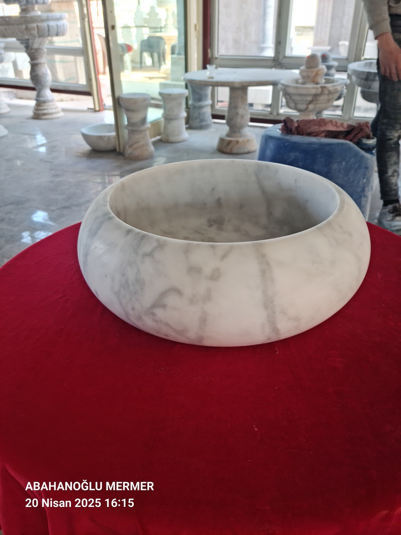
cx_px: 200
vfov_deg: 65.3
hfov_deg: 51.4
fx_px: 417
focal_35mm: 27
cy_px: 268
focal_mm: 5.9
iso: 64
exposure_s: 1/50
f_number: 2
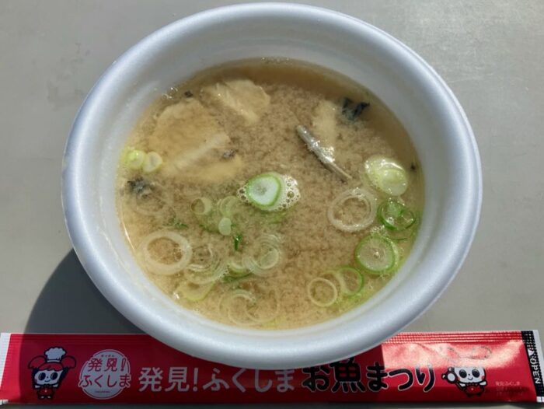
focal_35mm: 28
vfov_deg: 49.8
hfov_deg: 63.4
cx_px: 272
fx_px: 440
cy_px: 204
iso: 20
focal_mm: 3.99
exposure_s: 1/8130
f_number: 1.8
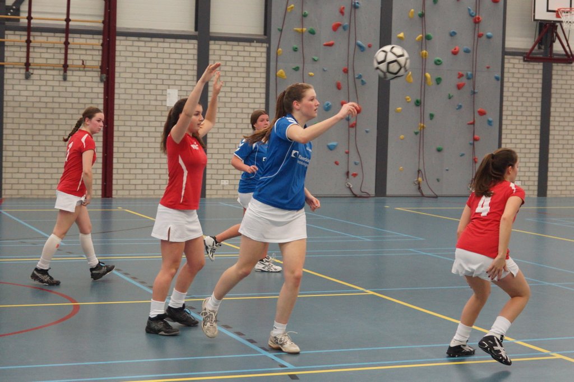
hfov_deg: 33.4
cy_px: 191
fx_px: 956
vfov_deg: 22.6
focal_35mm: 60
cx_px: 287
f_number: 2.8
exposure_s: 1/320
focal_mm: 40
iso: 1600
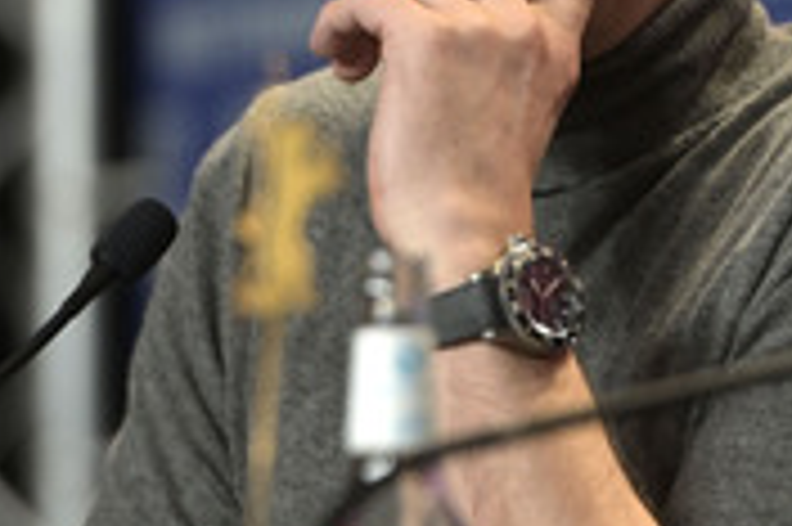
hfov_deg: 4.0
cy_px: 76
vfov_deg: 2.7
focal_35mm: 512
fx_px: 11253
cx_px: 574
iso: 1600
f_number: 3.5
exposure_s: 1/320
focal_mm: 200
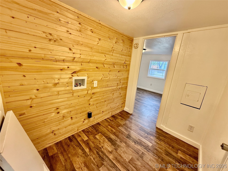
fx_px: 92
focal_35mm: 14
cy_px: 86
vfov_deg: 85.7
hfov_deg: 102.1
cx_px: 114
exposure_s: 1/99
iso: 250
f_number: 2.2
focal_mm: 2.22
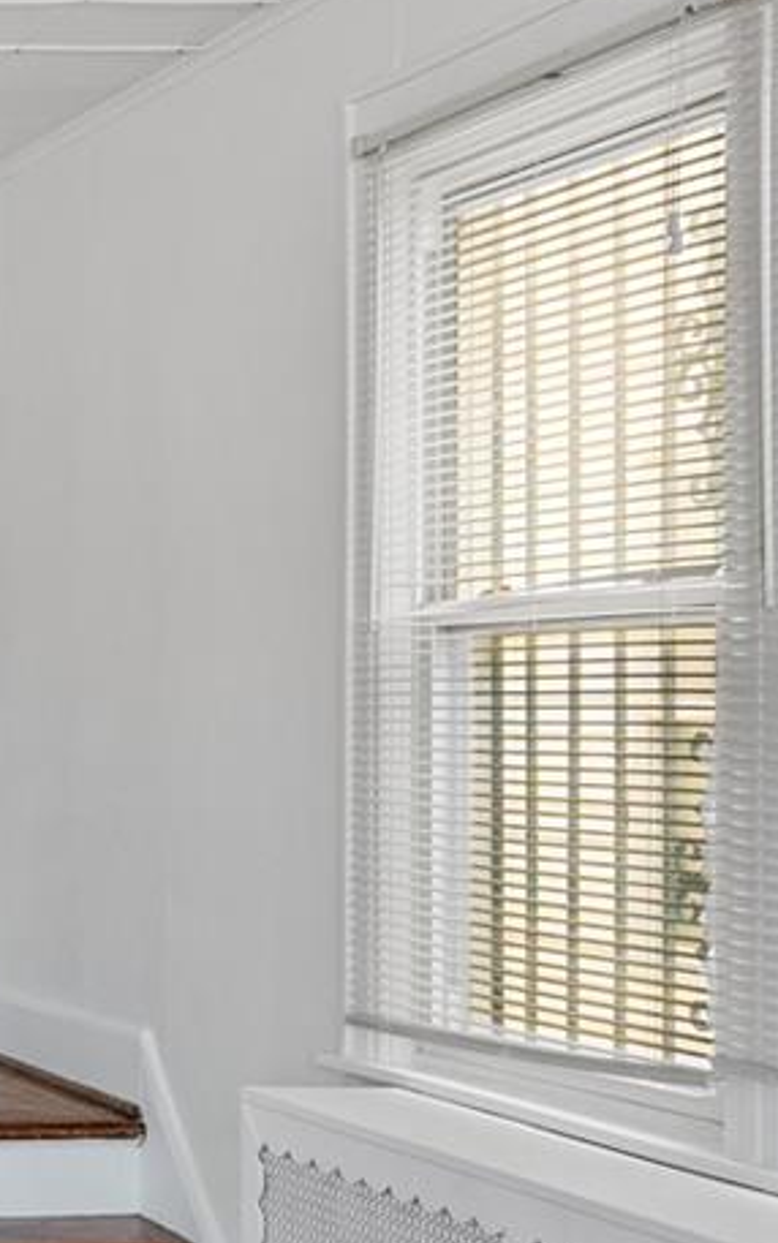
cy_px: 771
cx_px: -895
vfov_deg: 28.1
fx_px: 2474
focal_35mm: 73
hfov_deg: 14.2
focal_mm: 16
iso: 200
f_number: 7.1
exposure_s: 1/5
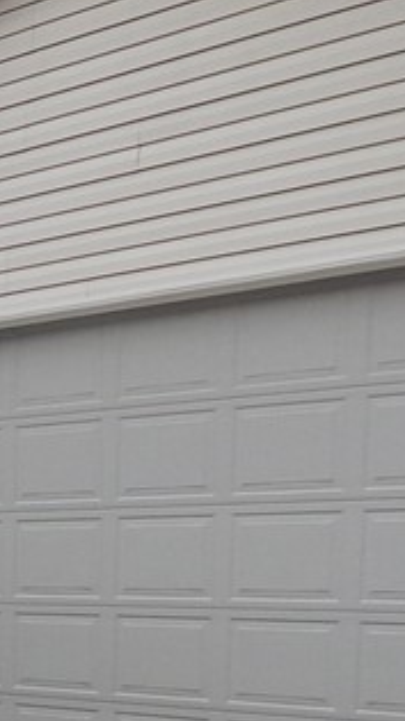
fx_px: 1490
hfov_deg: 12.4
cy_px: 758
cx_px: -556
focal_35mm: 78
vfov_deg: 25.5
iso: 125
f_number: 3
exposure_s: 1/125
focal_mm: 4
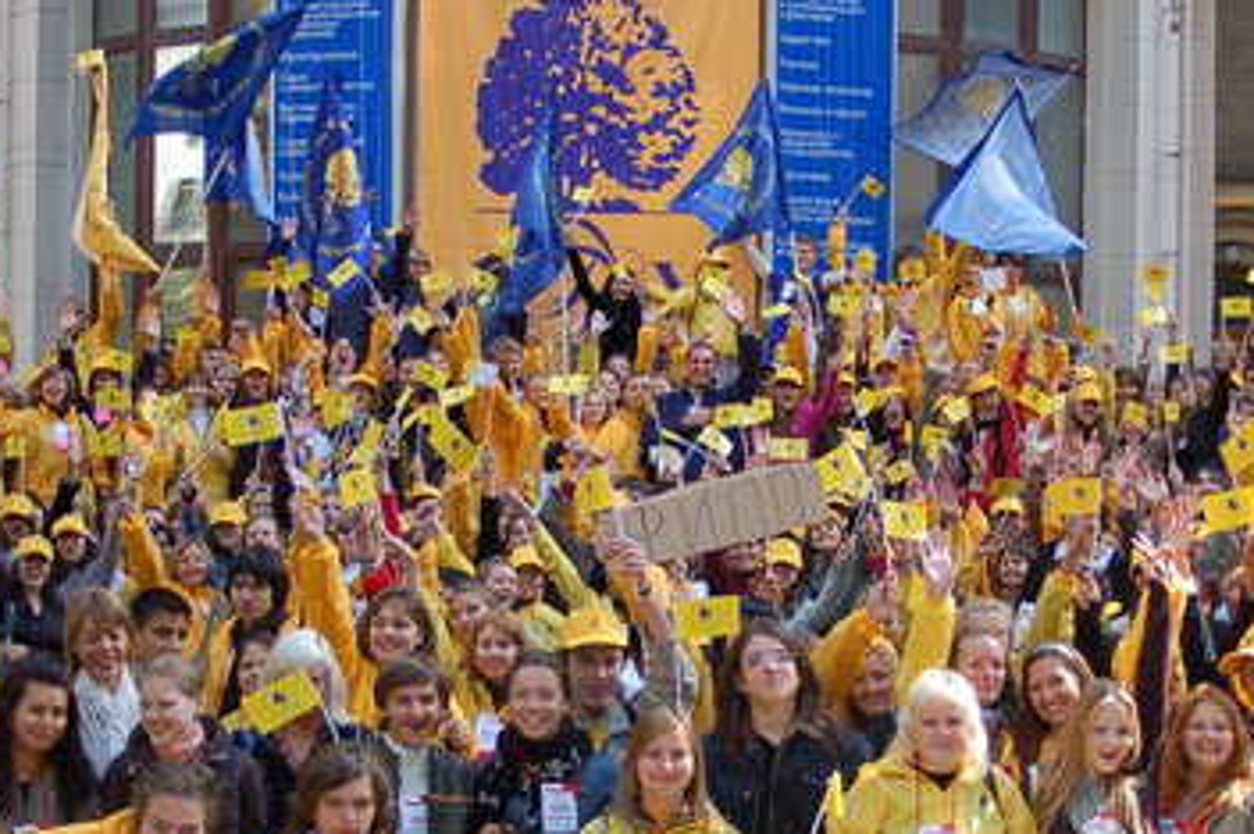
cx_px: 866
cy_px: 542
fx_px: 2610
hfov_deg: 26.8
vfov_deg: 18.1
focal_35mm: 75
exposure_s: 1/500
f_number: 3.8
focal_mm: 22
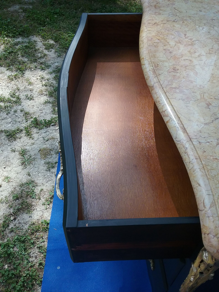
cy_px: 146
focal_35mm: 31
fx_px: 261
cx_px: 110
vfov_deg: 58.4
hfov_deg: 45.4
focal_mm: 3.3
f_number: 2.2
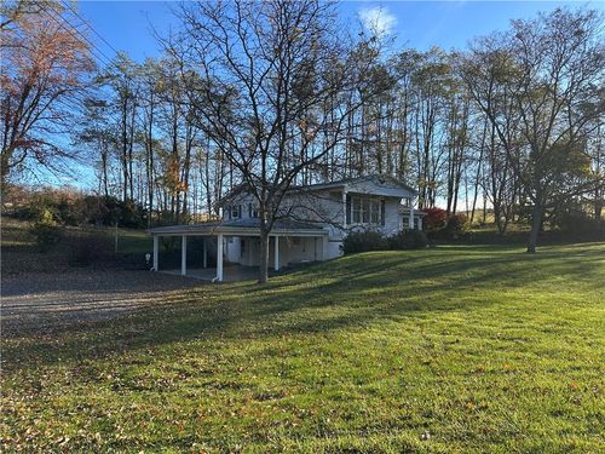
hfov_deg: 71.6
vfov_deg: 56.8
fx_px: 419
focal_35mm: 24
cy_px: 227
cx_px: 302
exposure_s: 1/1183
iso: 80
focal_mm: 6.86
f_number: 1.78
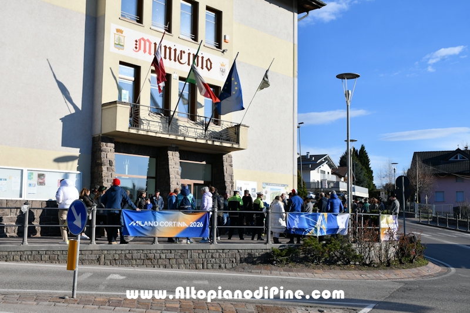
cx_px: 235
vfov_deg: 33.4
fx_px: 522
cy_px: 156
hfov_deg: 48.5
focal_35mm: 40
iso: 100
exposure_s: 1/320
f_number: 9
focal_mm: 27
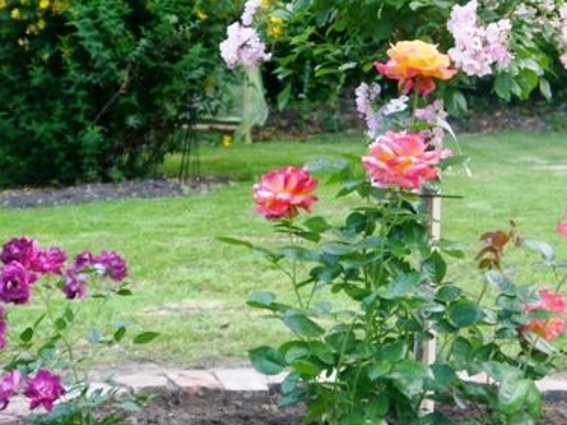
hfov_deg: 18.3
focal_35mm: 107
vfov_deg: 13.8
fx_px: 1752
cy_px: 162
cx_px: 374
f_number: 4.6
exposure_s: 1/60
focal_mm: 25
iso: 400
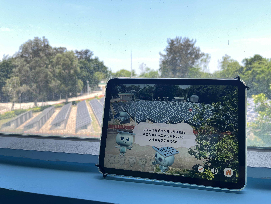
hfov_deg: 67.3
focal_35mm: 26
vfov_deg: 53.1
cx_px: 136
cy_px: 102
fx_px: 204
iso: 50
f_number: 1.6
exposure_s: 1/232
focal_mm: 5.1
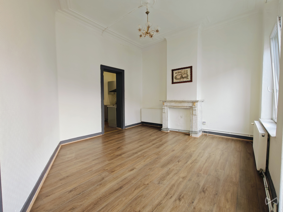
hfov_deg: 98.2
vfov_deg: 81.7
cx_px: 142
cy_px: 106
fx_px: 123
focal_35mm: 15
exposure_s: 1/63
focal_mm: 2.3
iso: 800
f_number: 2
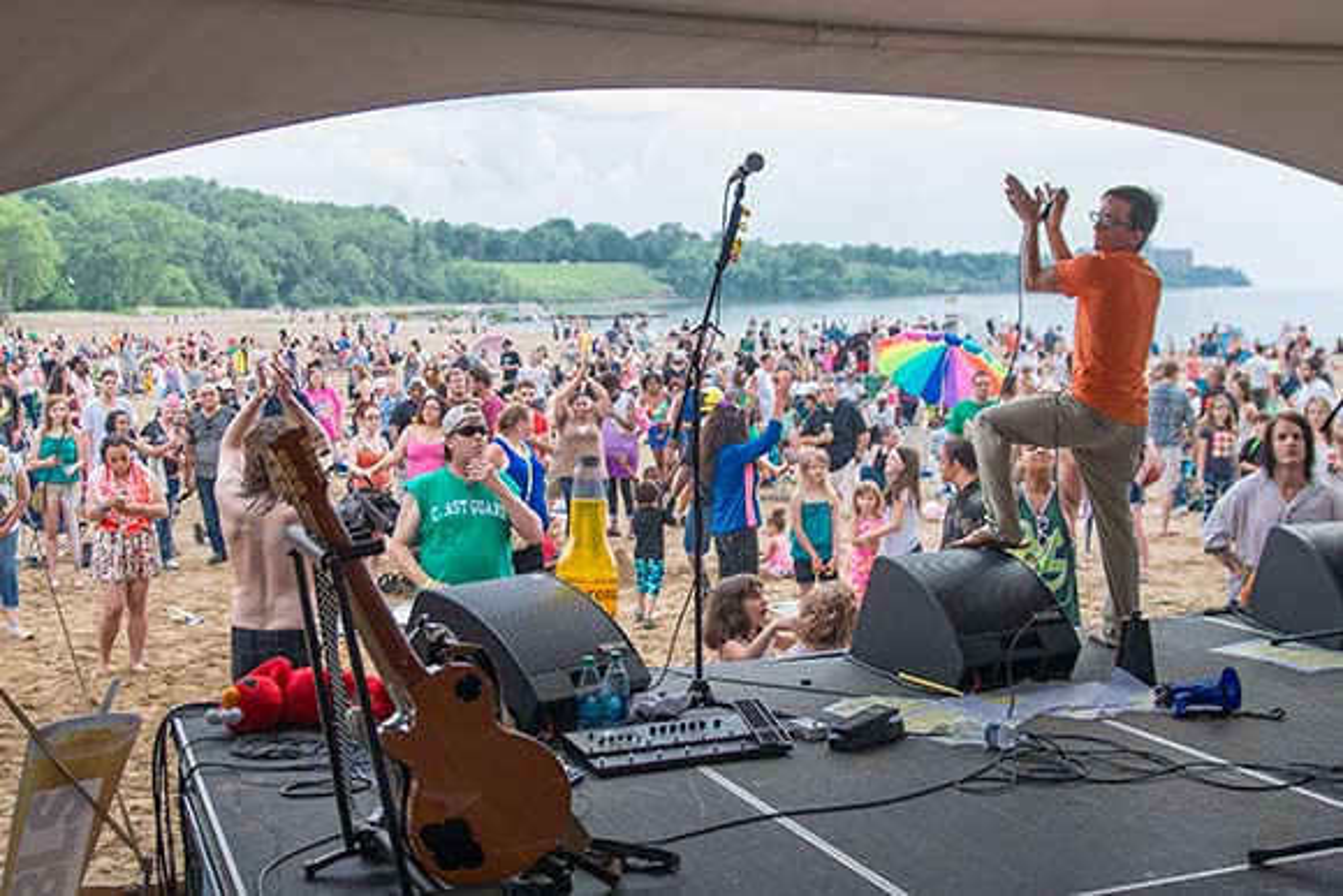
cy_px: 448
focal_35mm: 24
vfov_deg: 53.2
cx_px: 672
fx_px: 896
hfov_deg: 73.7
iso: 200
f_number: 3.3
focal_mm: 24
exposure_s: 1/250
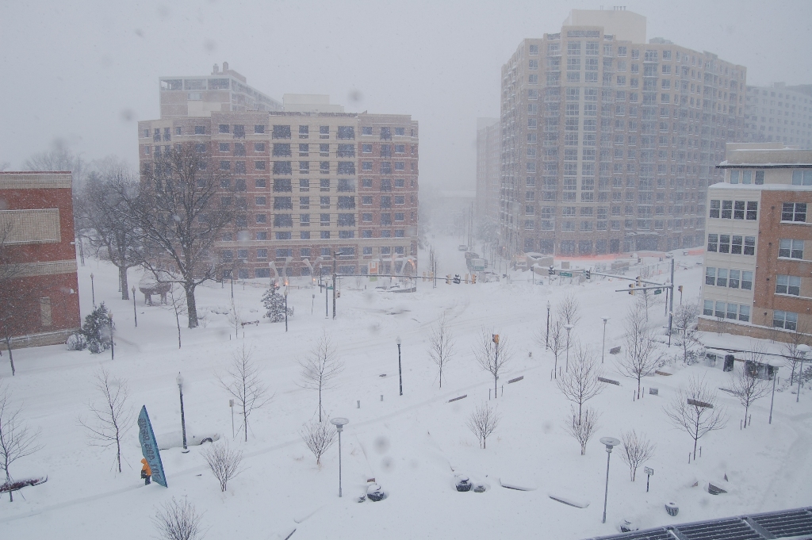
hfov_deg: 67.4
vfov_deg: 47.9
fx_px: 608
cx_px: 406
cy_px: 270
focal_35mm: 27
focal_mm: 18
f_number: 7.1
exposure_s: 1/200
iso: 200
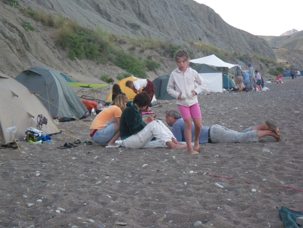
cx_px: 152
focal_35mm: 62
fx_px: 543
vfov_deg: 23.7
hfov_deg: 31.2
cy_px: 114
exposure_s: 1/80
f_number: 4.6
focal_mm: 11.1
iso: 400
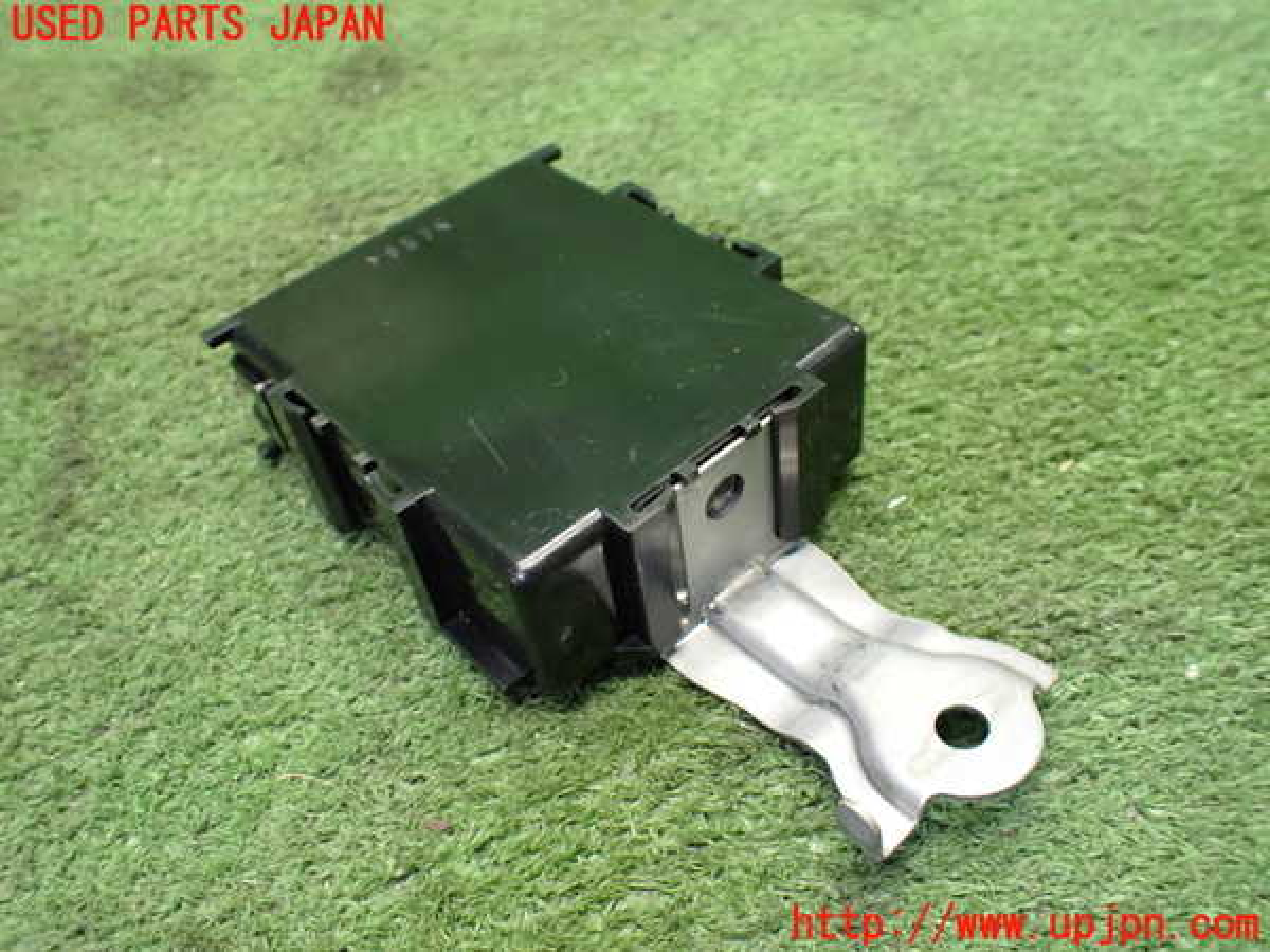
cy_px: 476
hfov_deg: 60.0
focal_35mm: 30
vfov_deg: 46.8
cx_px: 635
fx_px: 1101
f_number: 2.3
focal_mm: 5.4
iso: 800
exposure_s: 1/60
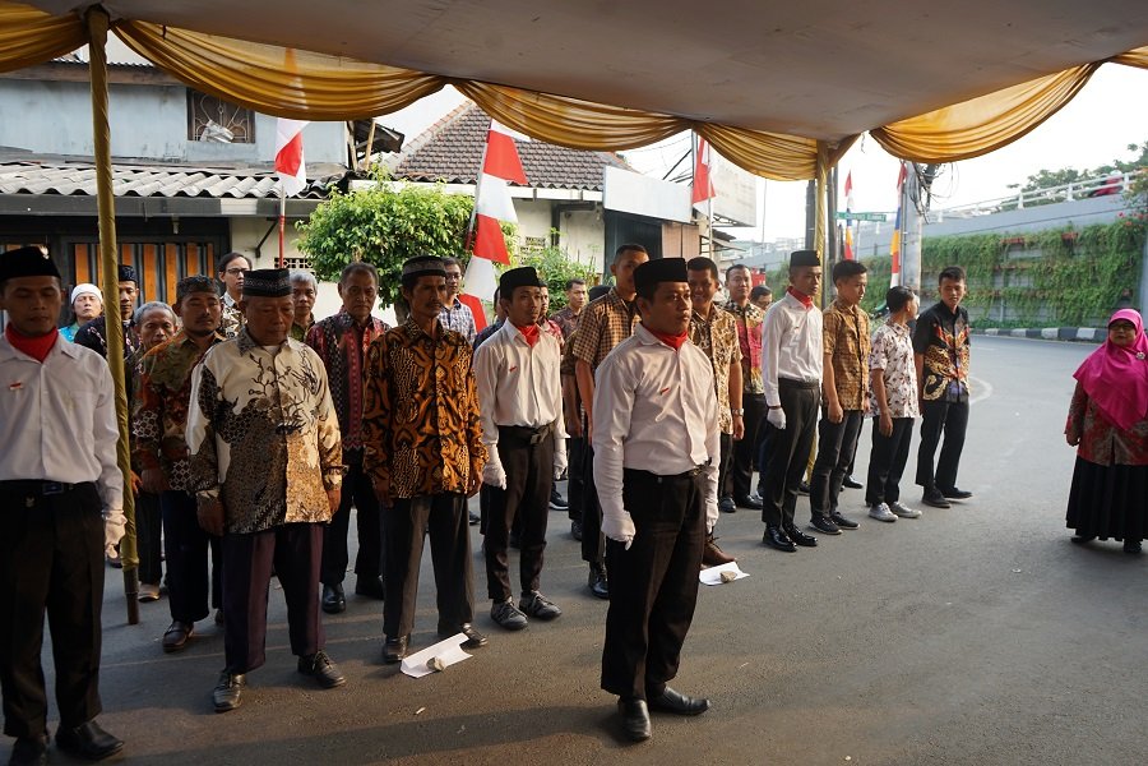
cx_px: 574
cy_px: 383
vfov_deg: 46.4
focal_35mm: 28
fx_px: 893
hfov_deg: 65.5
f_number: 5
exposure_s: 1/80
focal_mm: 28
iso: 100
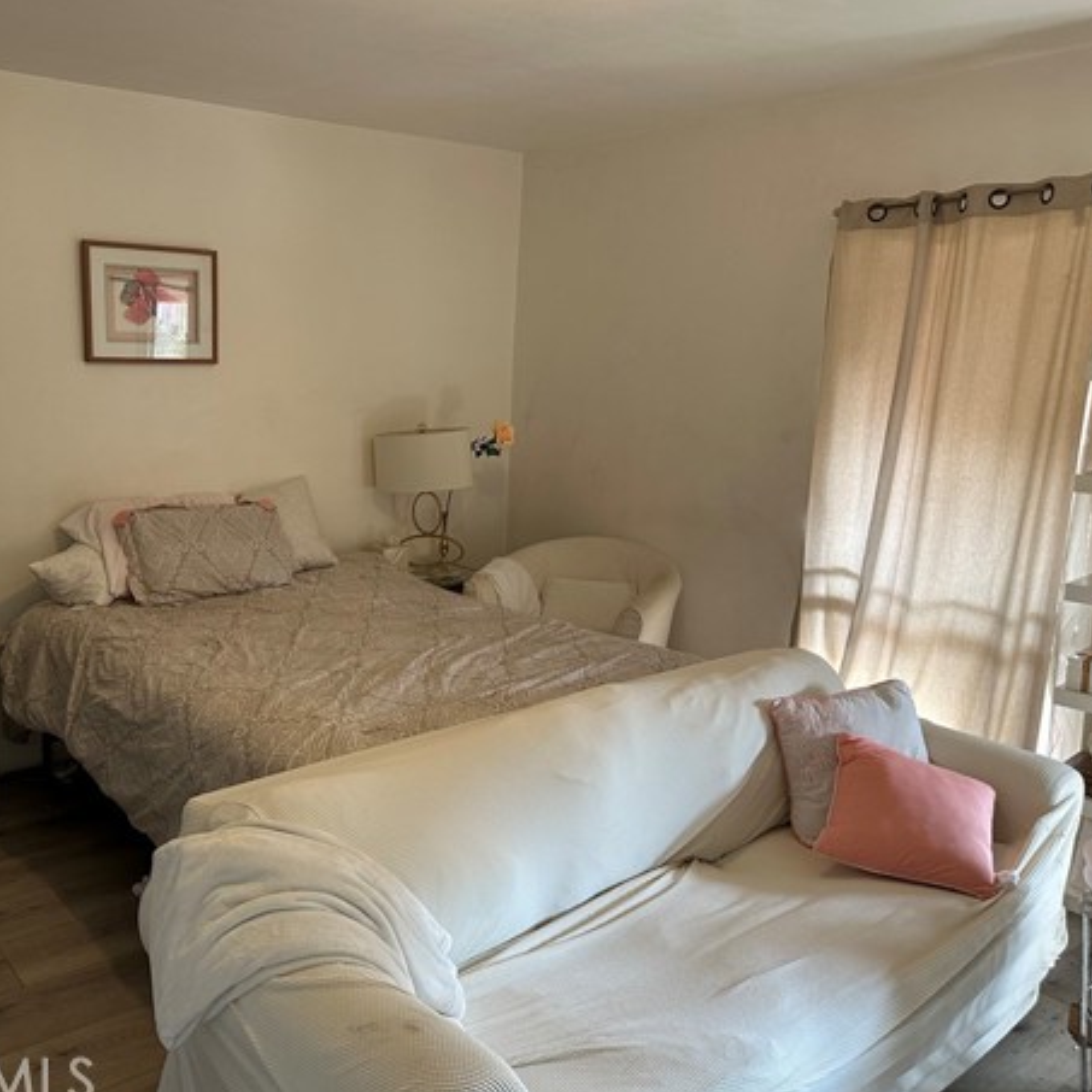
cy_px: 535
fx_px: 1071
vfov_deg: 54.0
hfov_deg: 52.9
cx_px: 357
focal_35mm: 30
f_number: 1.78
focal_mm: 6.86
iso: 250
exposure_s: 1/60
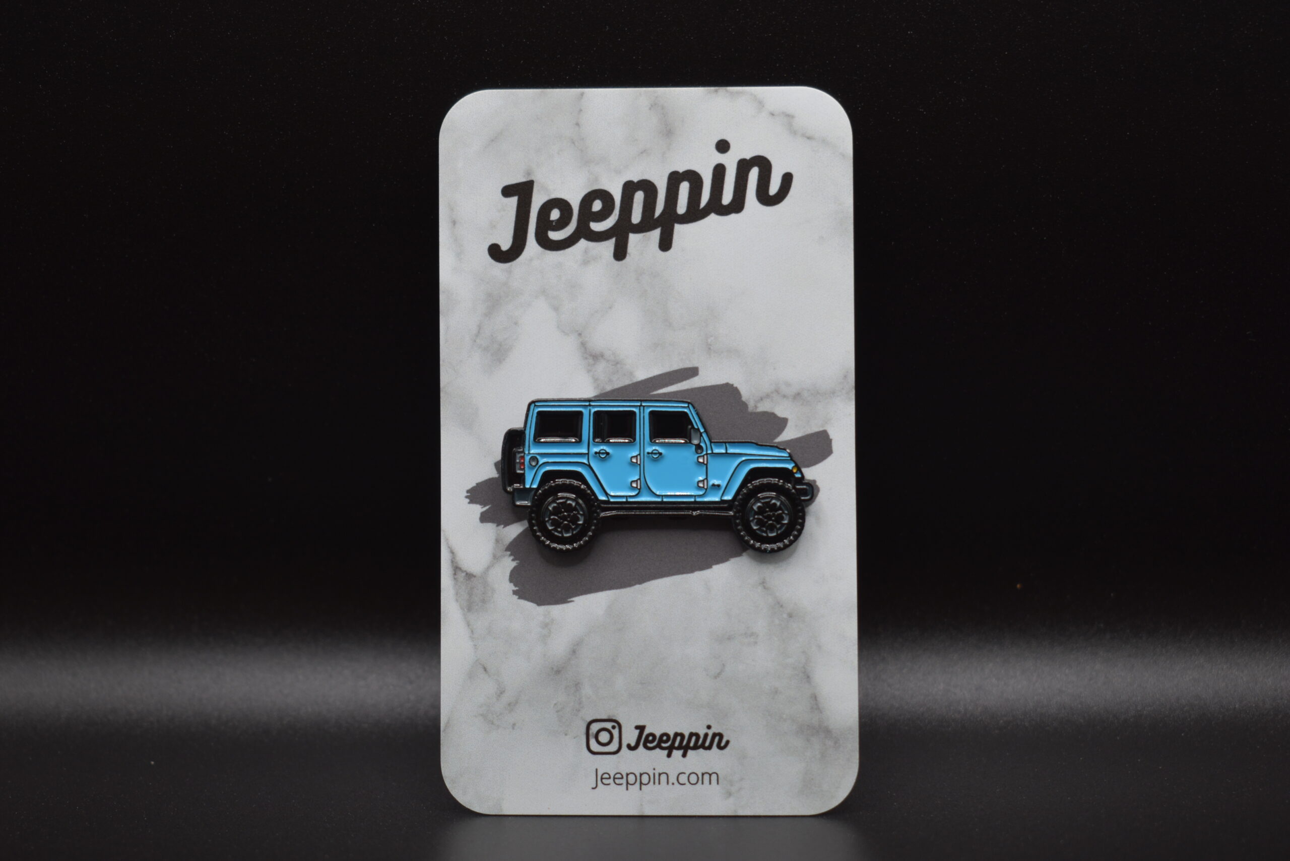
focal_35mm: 60
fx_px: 2150
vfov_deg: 22.6
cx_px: 645
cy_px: 430
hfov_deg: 33.4
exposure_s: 1/125
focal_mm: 40
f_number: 5
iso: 220
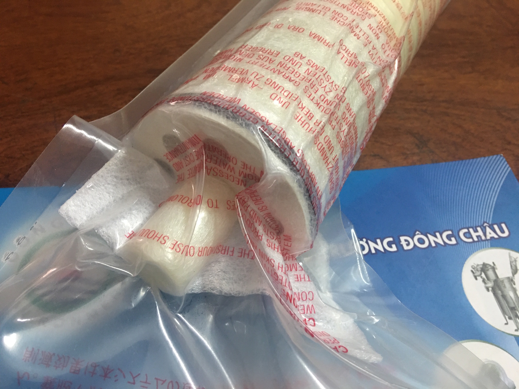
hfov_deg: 61.7
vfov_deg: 48.2
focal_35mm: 29
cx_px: 260
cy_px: 194
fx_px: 435
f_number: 2.2
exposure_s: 1/10
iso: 80
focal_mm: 4.15
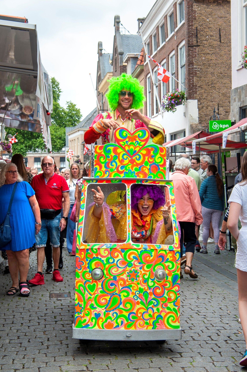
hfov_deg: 33.4
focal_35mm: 40
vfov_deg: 48.5
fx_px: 412
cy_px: 186
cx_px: 124
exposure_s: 1/250
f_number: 8
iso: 320
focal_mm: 40
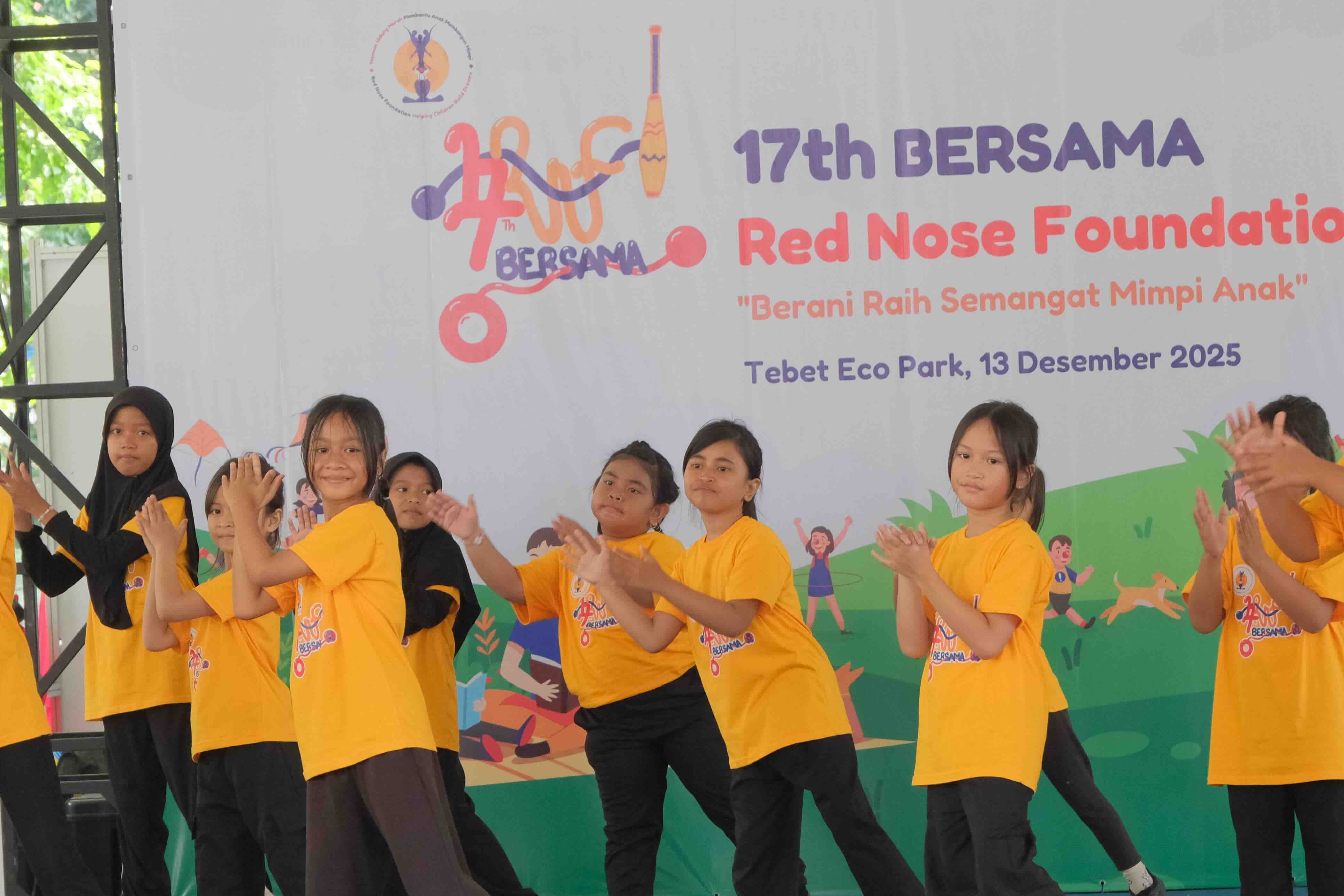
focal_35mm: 112
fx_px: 4181
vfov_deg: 12.2
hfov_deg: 18.3
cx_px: 770
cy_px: 664
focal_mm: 40.8
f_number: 3.5
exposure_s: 1/160
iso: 1600
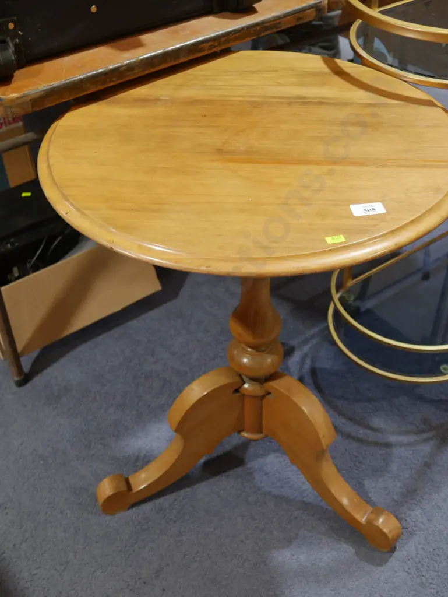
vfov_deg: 44.8
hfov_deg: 34.4
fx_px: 724
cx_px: 224
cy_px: 298
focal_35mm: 42
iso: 500
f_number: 4.6
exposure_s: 1/60
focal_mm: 21
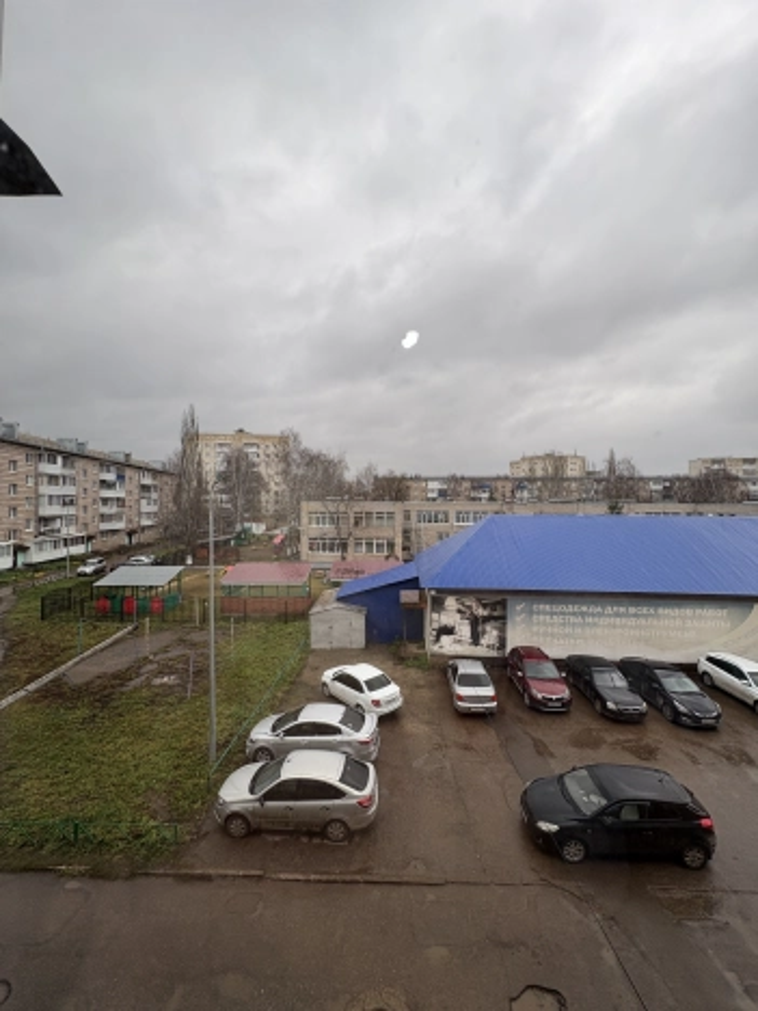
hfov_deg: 85.7
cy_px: 506
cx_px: 379
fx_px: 409
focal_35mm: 14
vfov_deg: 102.1
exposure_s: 1/287
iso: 40
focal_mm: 2.22
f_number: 2.2
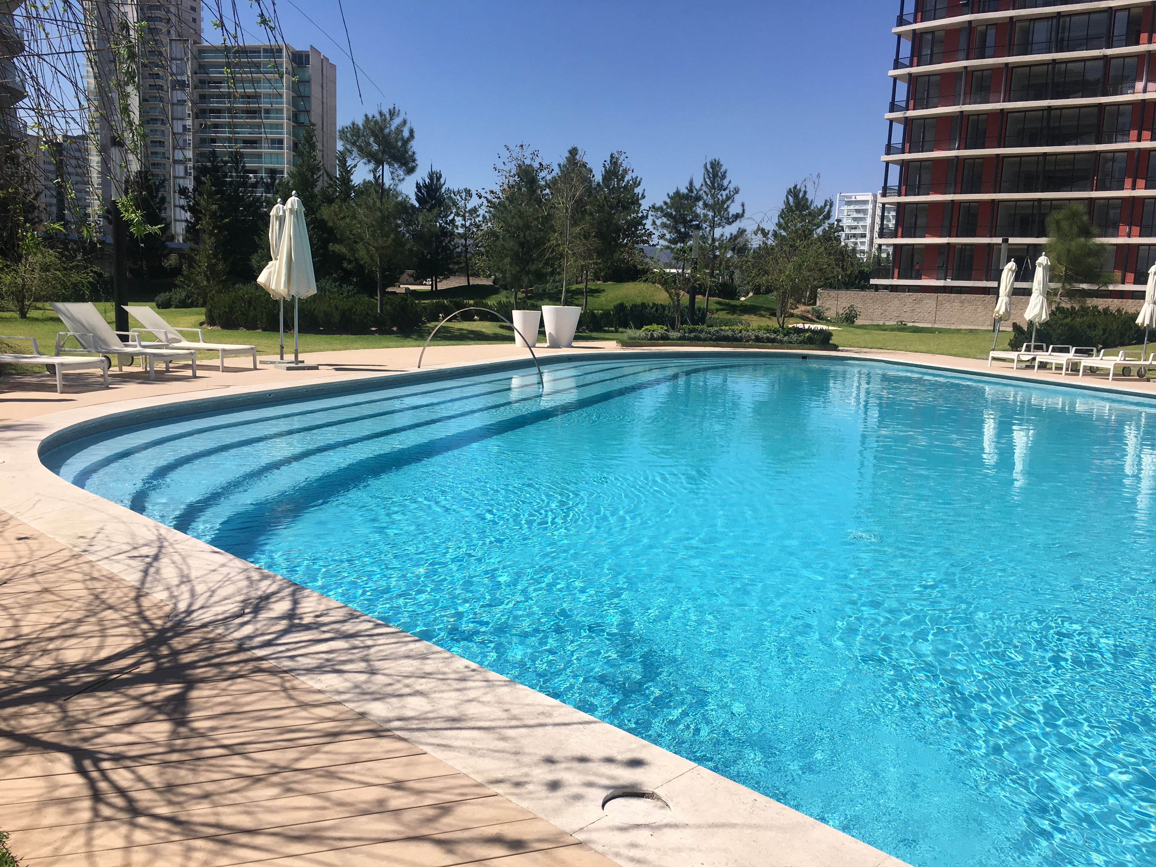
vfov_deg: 48.2
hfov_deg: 61.7
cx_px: 578
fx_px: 968
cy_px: 434
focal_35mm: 29
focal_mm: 4.15
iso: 25
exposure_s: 1/2481
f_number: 2.2
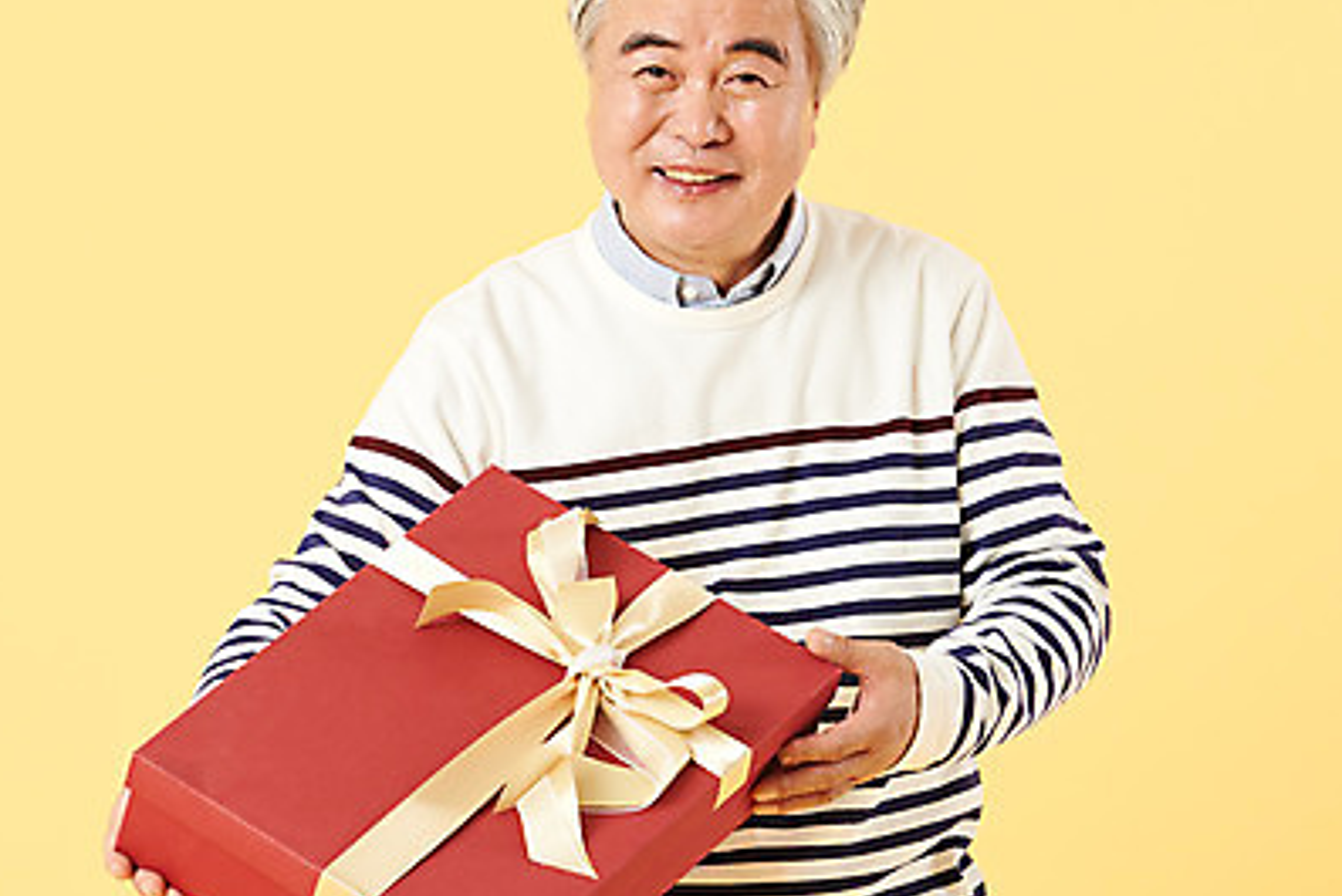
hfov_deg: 9.7
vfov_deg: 6.5
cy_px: 473
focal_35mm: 211
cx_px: 556
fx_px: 7868
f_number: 8
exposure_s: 1/125
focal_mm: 140
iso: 100
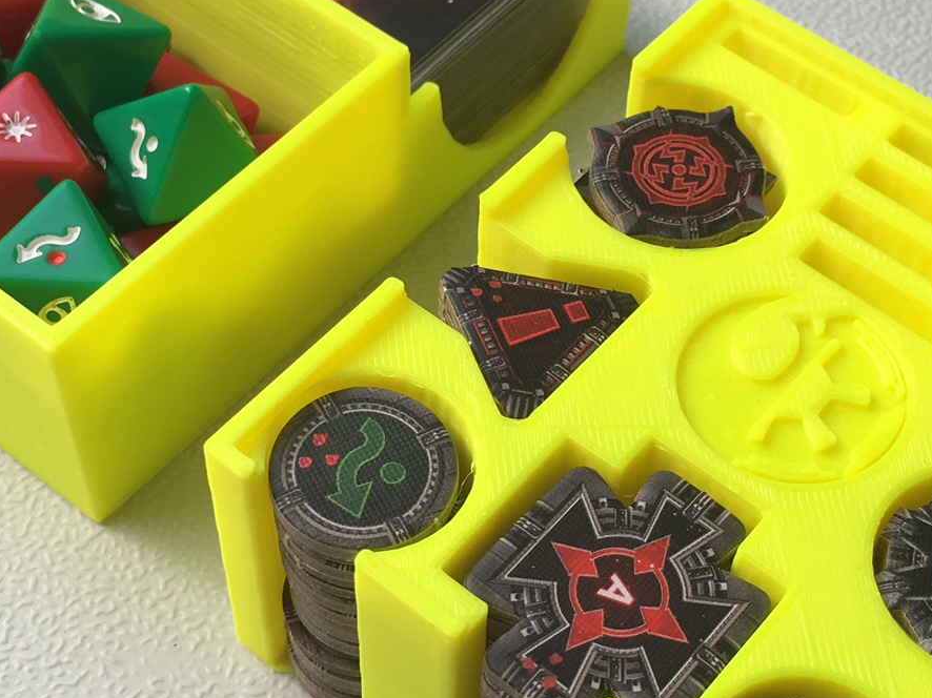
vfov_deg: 22.2
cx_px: 519
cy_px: 387
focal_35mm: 66
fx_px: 1777
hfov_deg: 29.4
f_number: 2.2
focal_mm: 4.15
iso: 25
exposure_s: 1/128
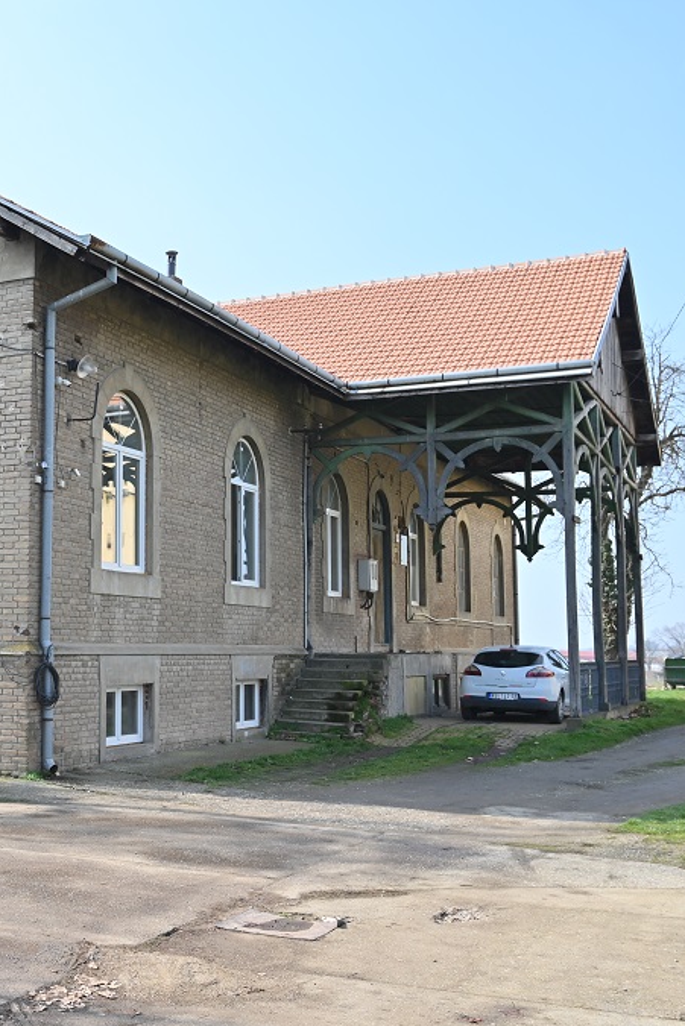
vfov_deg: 42.1
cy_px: 514
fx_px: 1334
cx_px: -18
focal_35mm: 47
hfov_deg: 27.0
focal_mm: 30.5
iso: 100
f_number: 6.3
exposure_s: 1/250
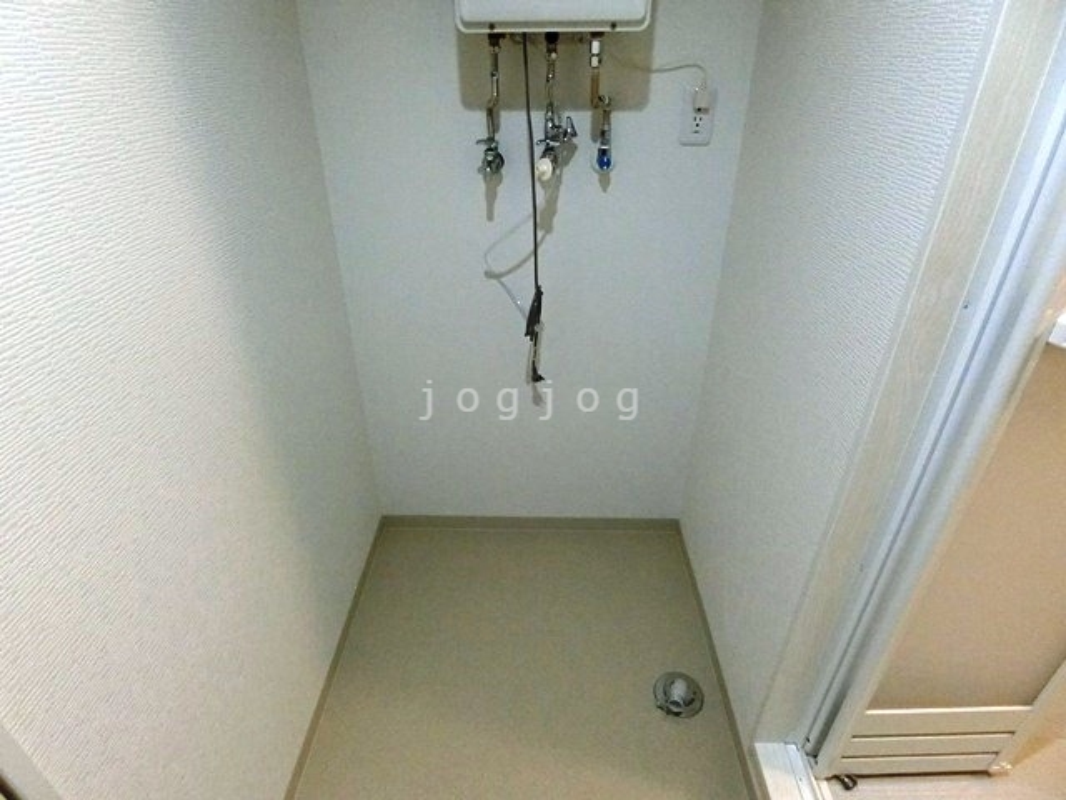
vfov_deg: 68.7
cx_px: 533
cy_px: 400
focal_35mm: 19
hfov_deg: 84.7
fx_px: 585
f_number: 2.7
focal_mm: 4.06
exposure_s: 1/250
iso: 1600
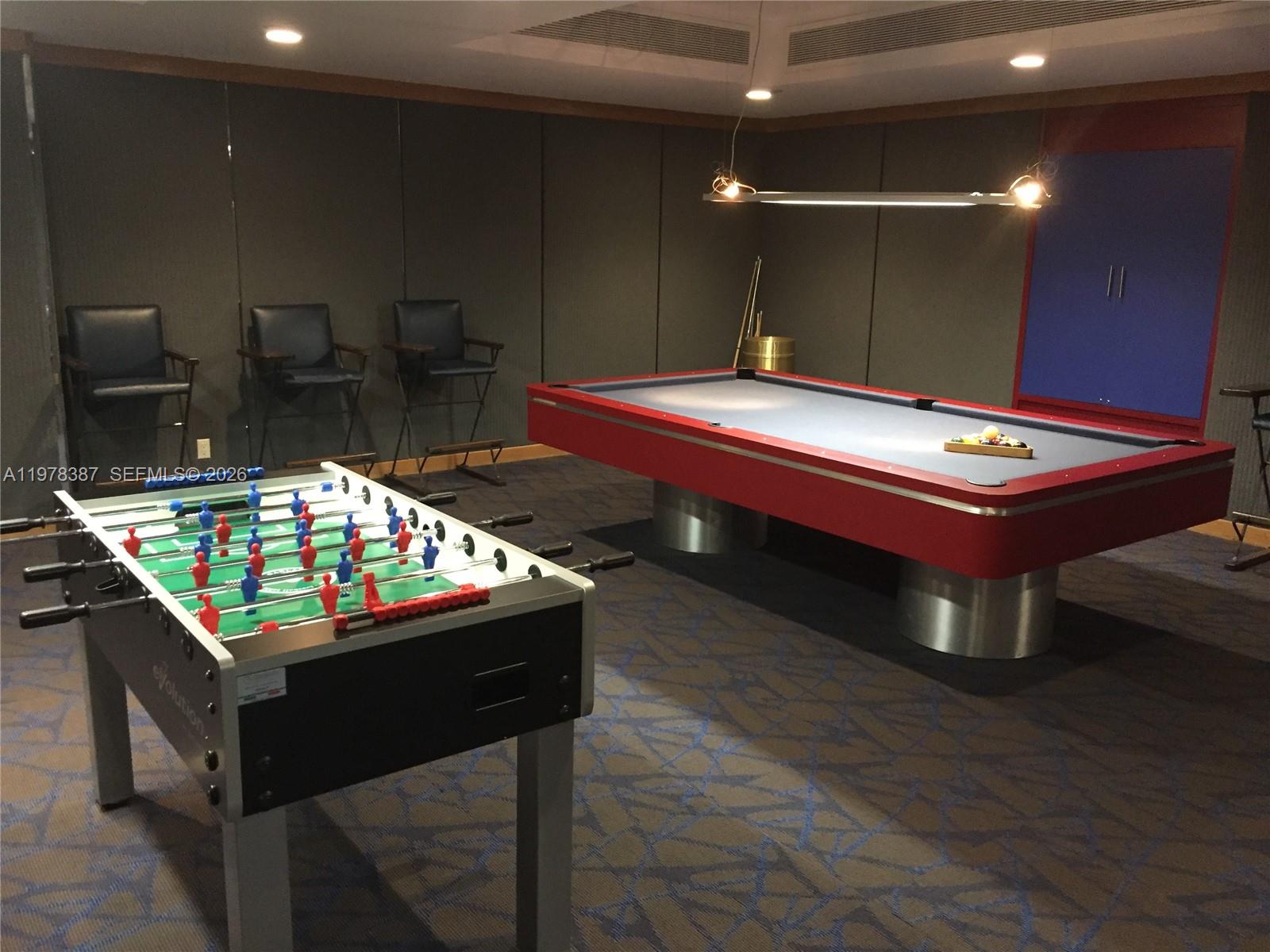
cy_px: 476
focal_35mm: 29
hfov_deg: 61.7
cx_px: 635
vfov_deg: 48.2
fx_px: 1064
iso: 250
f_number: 2.2
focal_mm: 4.15
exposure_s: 1/20
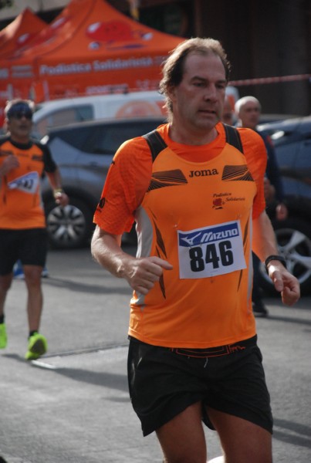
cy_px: 232
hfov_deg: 7.4
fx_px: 2417
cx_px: 156
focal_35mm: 188
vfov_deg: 10.9
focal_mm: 125
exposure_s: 1/1000
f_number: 5.6
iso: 1000
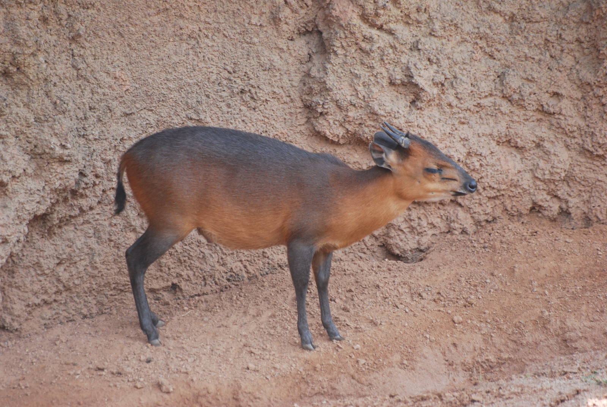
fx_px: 7596
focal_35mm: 450
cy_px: 204
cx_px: 304
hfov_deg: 4.6
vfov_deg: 3.1
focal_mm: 300
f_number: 5.6
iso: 400
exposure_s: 1/250
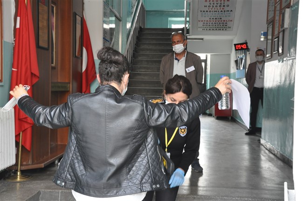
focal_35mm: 51
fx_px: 429
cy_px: 100
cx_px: 152
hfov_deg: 38.9
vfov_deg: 26.4
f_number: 7.1
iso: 1000
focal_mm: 34
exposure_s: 1/50
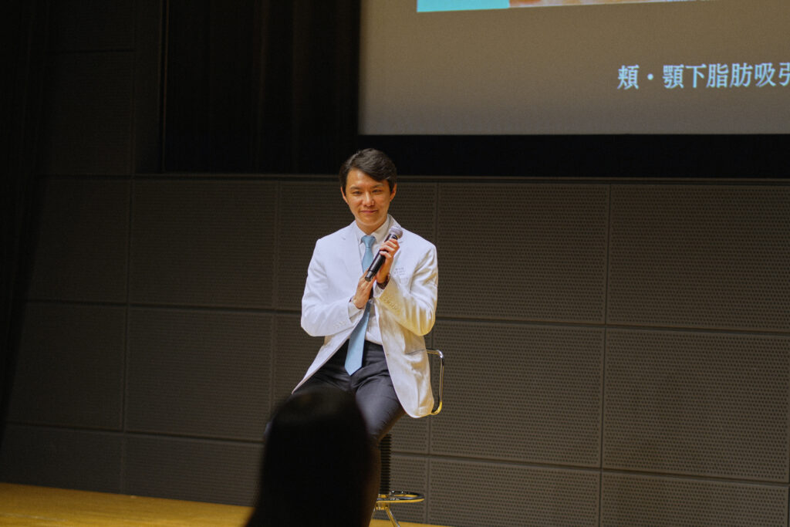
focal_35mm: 128
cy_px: 264
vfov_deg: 10.8
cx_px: 395
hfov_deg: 16.1
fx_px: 2798
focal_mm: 85
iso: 160
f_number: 1.8
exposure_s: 1/400
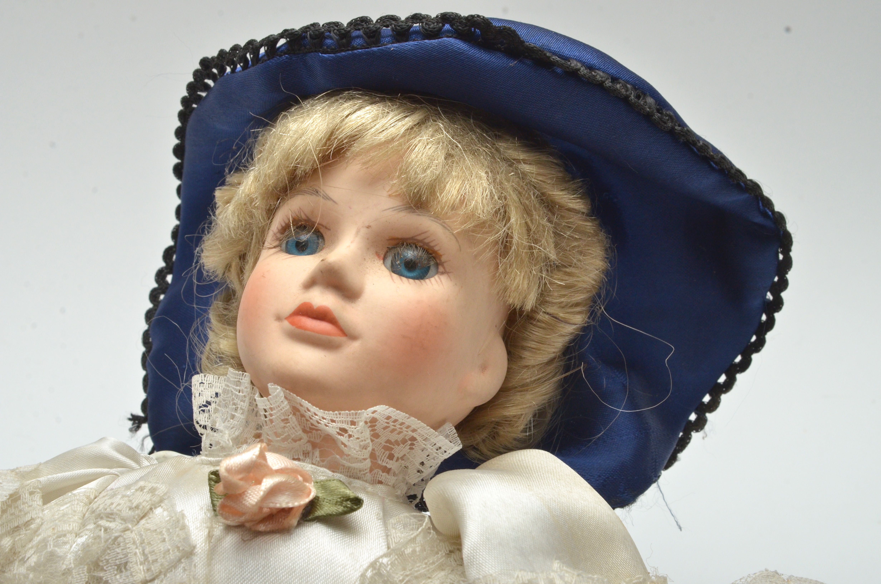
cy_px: 292
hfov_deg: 46.5
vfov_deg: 31.8
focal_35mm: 42
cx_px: 440
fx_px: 1026
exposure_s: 1/250
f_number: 16
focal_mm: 28
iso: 800
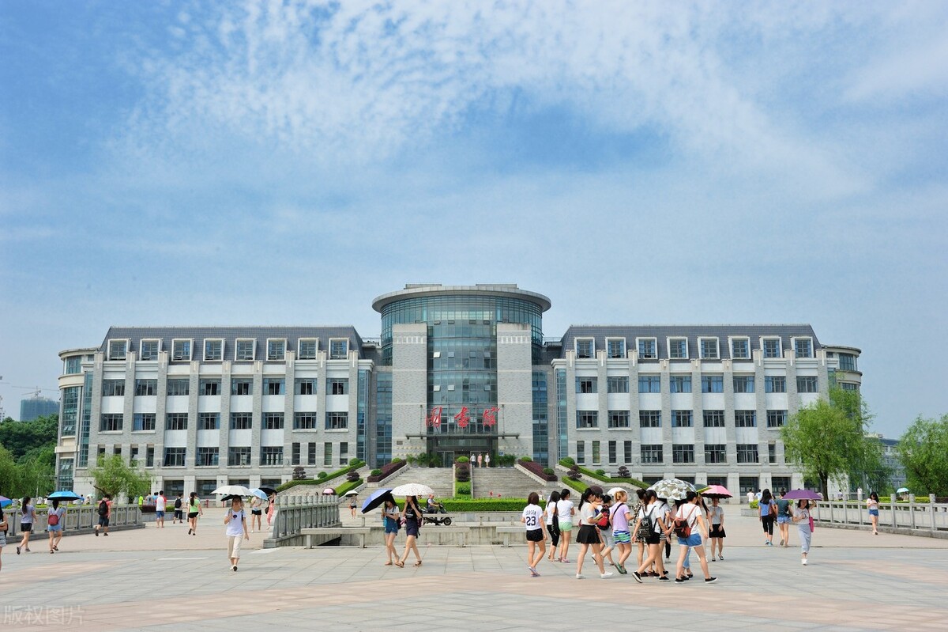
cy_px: 316
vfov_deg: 35.0
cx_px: 474
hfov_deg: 50.7
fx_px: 1000
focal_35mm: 38
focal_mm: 38
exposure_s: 1/320
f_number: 14
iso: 200
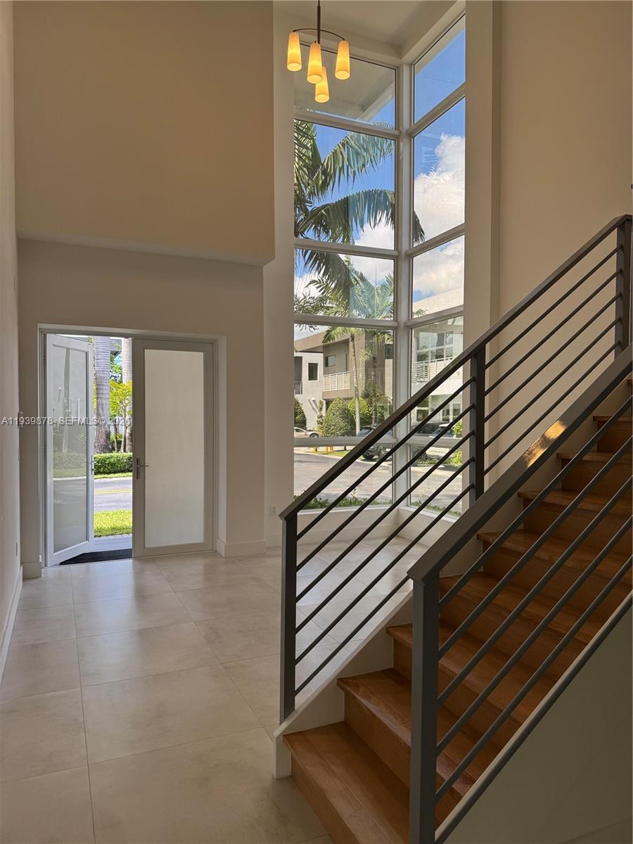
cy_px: 422
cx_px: 316
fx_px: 585
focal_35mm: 24
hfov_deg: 56.8
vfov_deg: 71.6
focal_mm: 6.76
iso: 80
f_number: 1.78
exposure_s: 1/430
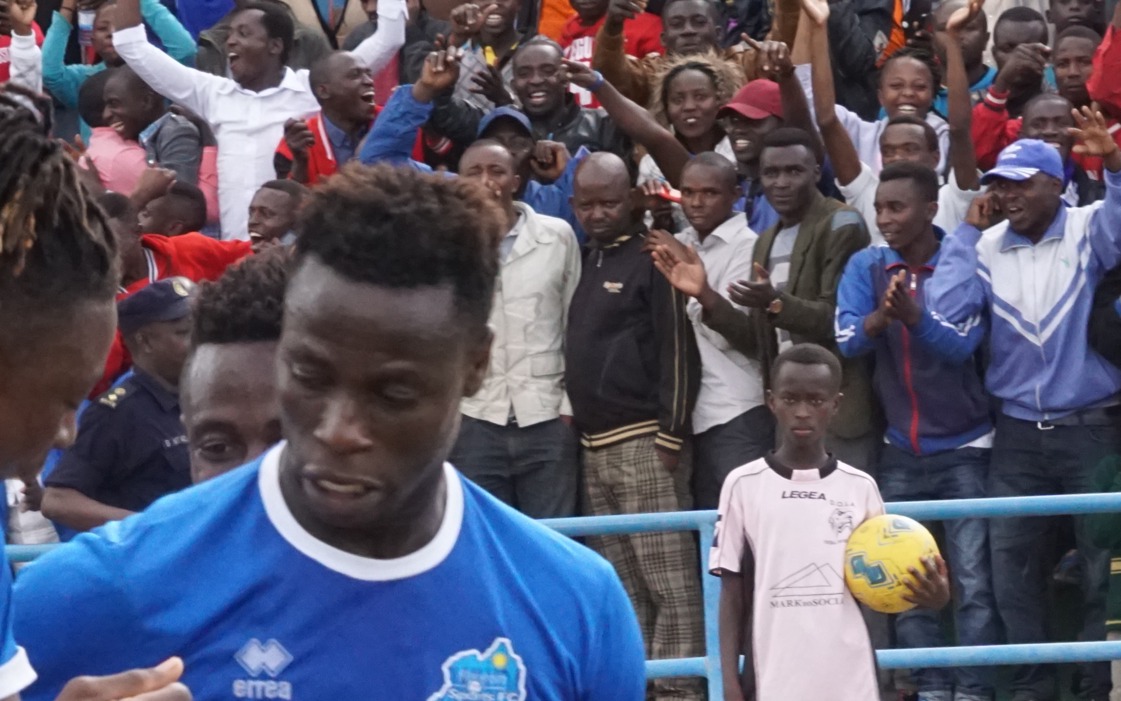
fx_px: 8768
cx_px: 277
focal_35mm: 287
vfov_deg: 4.6
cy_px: 1002
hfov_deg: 7.3
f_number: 11
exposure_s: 1/400
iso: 2000
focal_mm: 70
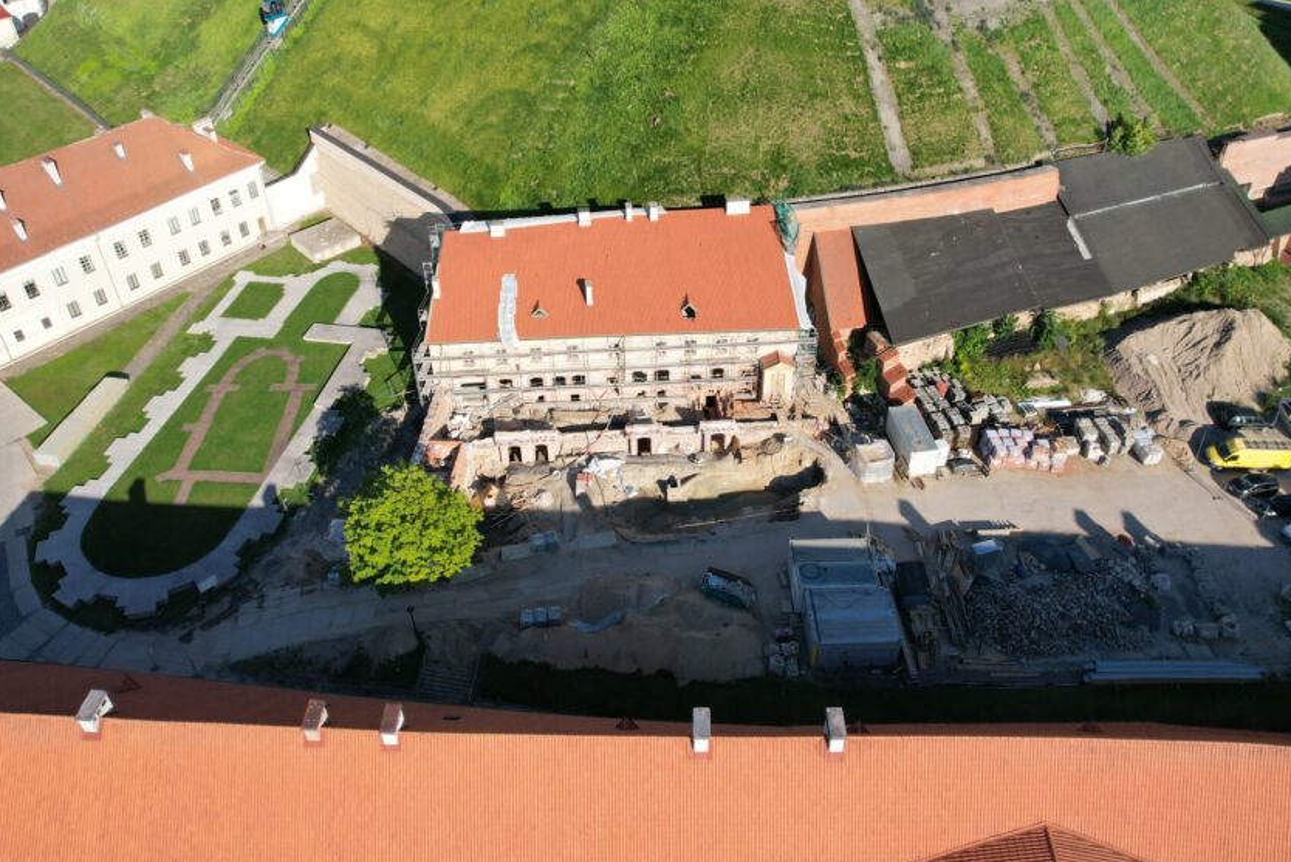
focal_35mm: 27
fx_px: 969
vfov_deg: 47.8
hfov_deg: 67.4
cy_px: 366
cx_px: 652
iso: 130
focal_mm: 8.38
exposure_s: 1/2000
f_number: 2.8
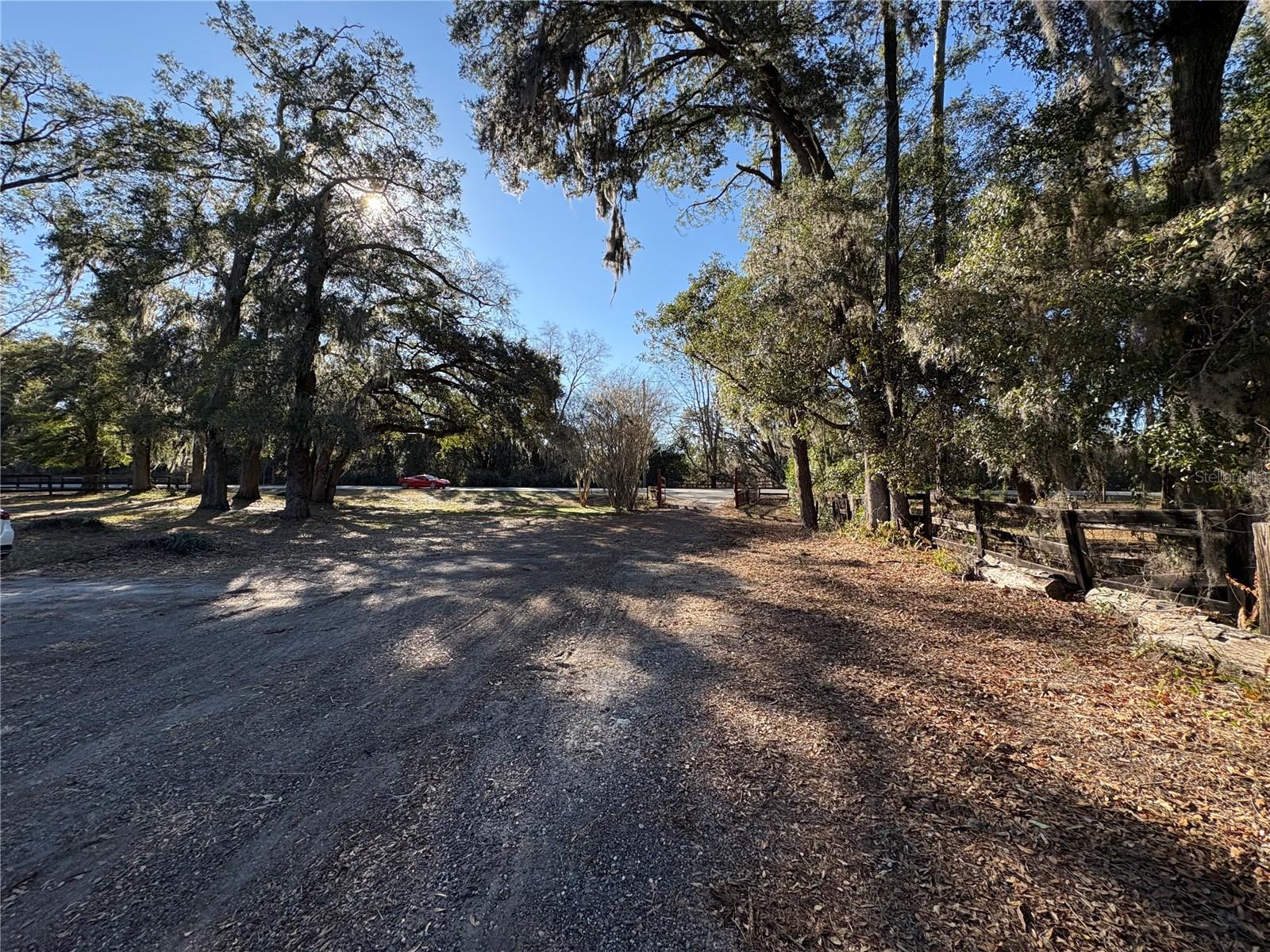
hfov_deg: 102.1
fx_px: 514
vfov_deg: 85.7
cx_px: 635
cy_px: 476
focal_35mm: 14
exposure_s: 1/749
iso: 64
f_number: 2.2
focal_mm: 2.22
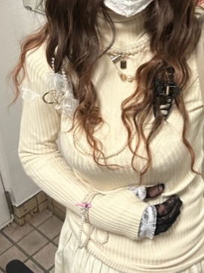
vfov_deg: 36.0
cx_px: 143
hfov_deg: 27.2
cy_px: 106
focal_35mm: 53
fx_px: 417
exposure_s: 1/60
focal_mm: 2.69
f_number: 1.9
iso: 200
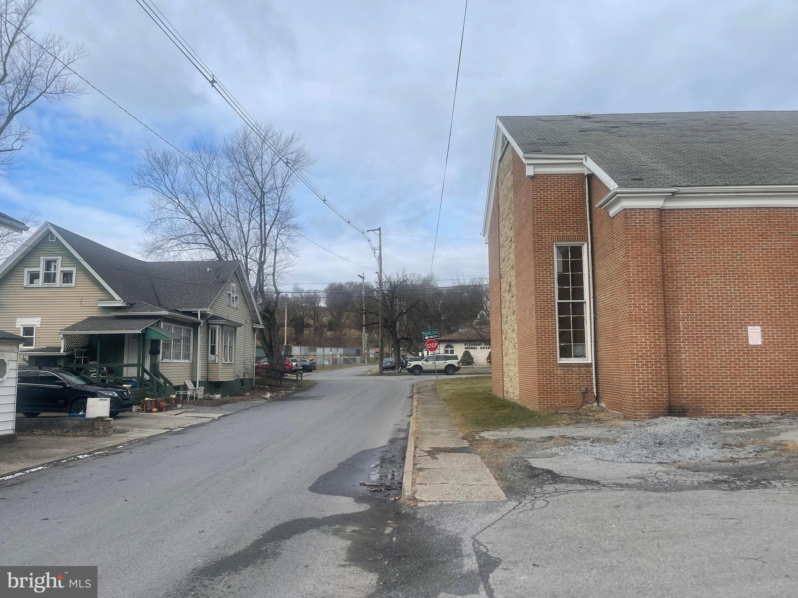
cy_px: 299
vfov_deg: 54.9
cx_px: 399
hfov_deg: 69.4
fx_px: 576
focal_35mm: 25
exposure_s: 1/2924
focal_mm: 5.1
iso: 32
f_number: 1.6
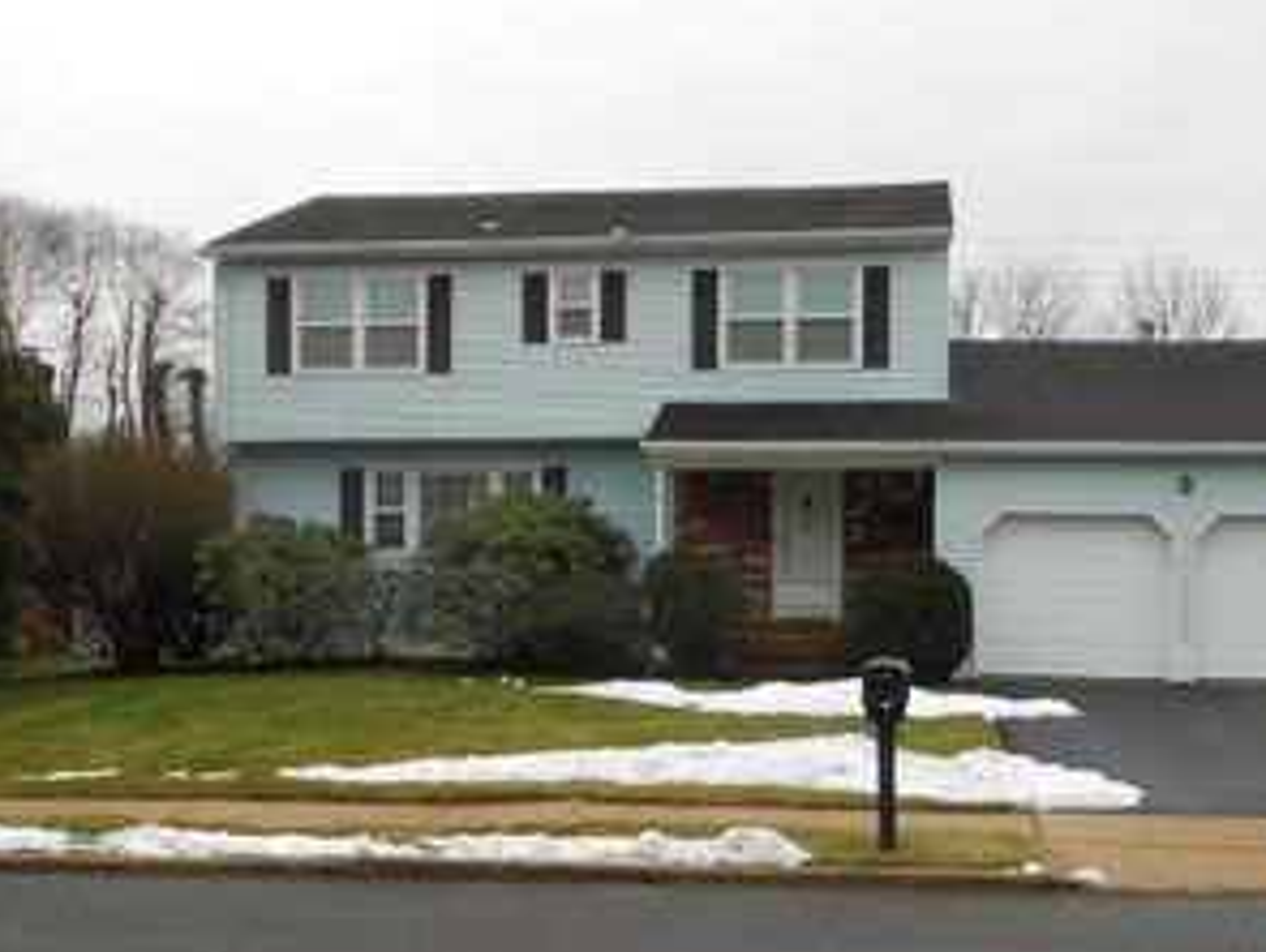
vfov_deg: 32.6
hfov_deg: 42.9
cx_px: 682
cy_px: 658
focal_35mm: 44
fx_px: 1611
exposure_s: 1/200
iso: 80
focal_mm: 4.6
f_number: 3.2
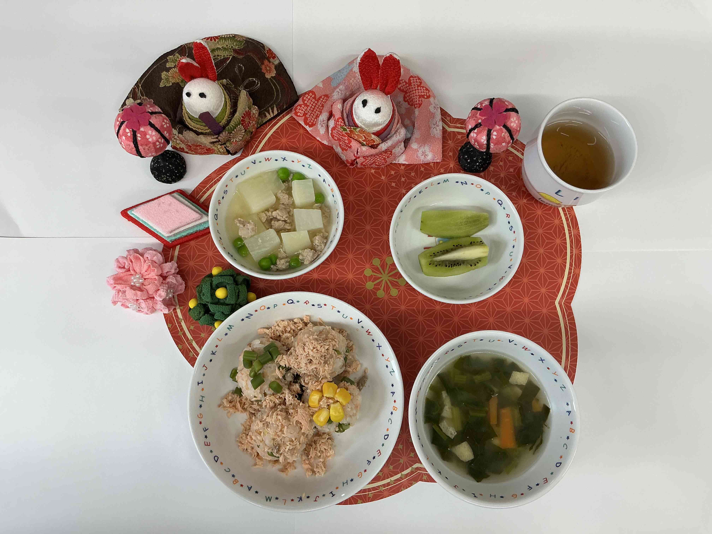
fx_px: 596
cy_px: 267
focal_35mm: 29
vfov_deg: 48.2
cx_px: 356
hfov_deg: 61.7
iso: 50
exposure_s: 1/120
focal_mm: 3
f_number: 1.8
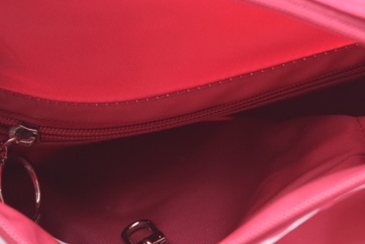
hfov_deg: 15.9
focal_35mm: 129
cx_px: 238
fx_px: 1307
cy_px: 105
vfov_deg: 10.7
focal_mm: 55
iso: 800
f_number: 5.6
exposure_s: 1/125
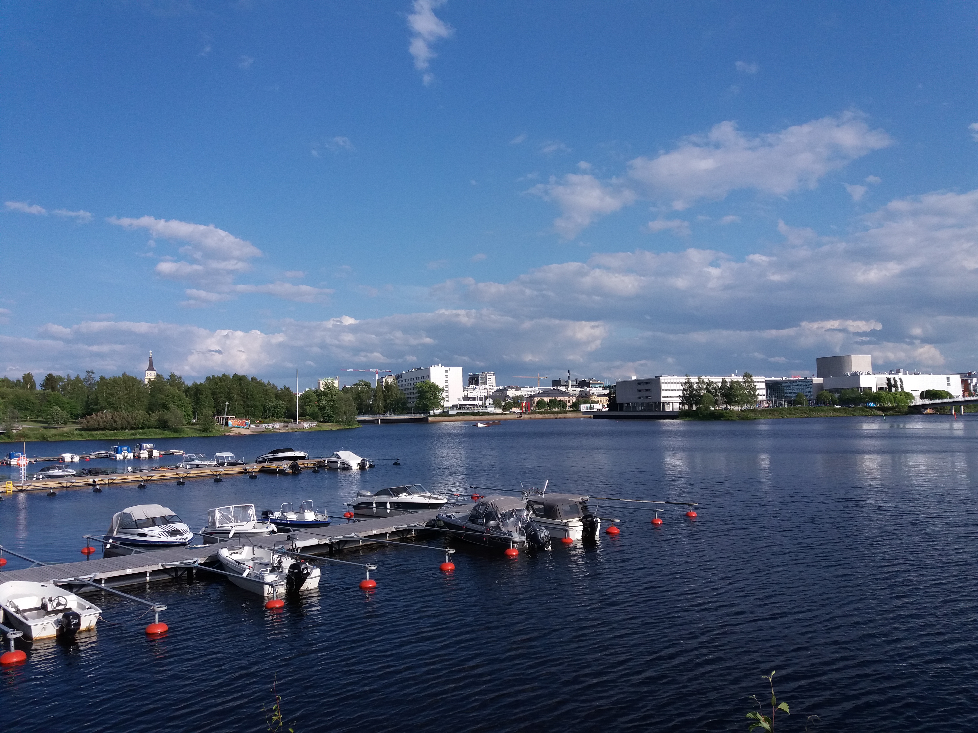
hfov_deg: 63.4
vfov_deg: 49.7
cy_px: 366
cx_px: 489
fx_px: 791
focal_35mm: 28
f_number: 1.9
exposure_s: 1/2285
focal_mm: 3.7
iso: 64
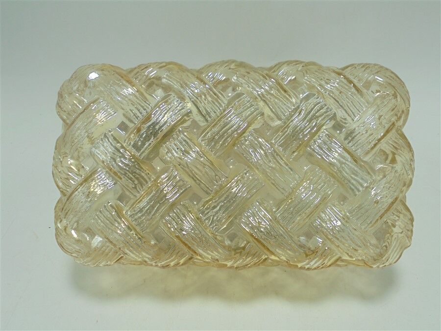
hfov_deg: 54.0
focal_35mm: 34
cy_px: 166
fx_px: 433
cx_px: 220
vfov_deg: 41.8
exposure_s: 1/100
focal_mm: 6.1
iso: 100
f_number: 4
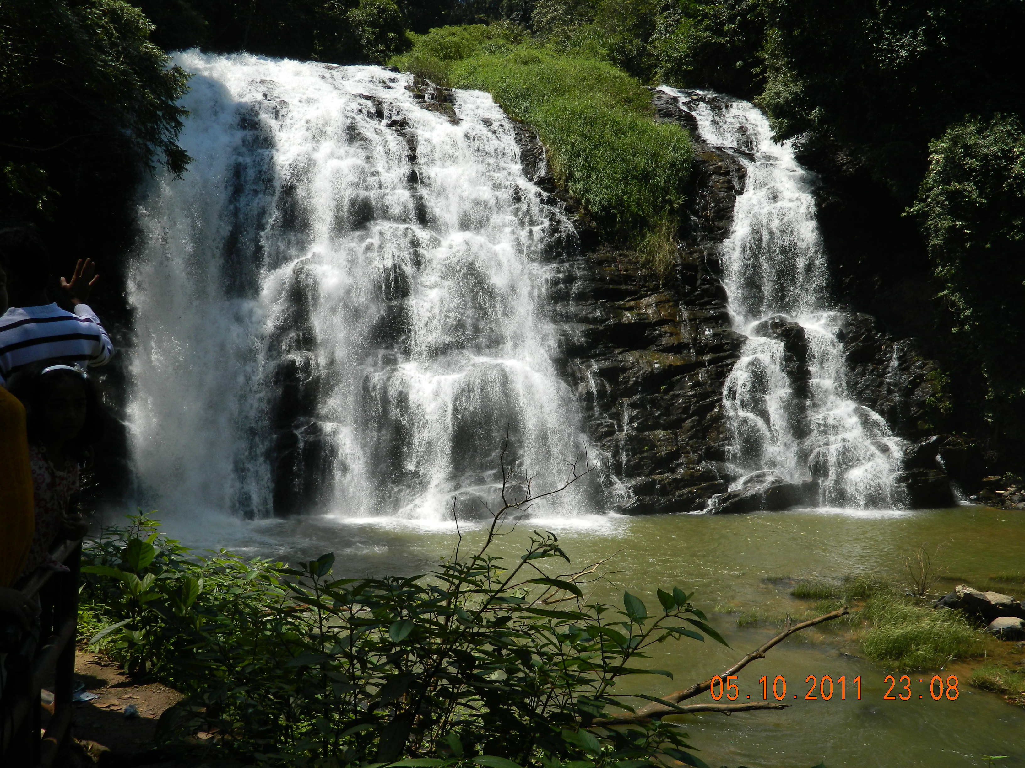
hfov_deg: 52.6
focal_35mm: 35
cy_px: 384
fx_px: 1036
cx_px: 512
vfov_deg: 40.7
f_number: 3.3
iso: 80
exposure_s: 1/800
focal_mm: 6.2
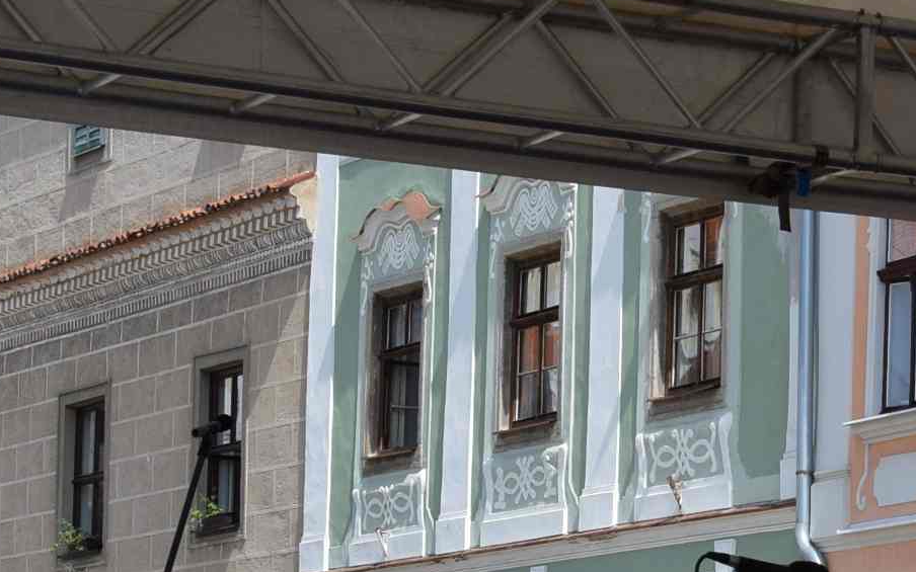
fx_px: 4044
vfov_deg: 8.0
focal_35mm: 162
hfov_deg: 12.6
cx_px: 1063
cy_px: 656
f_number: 9
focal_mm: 32
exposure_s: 1/320
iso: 200
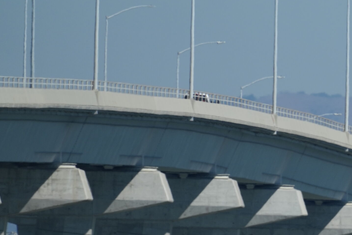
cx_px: 519
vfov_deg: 0.8
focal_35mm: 1813
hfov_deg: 1.1
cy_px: 303
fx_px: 17724
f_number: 5.6
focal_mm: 600
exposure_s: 1/2000
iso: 320
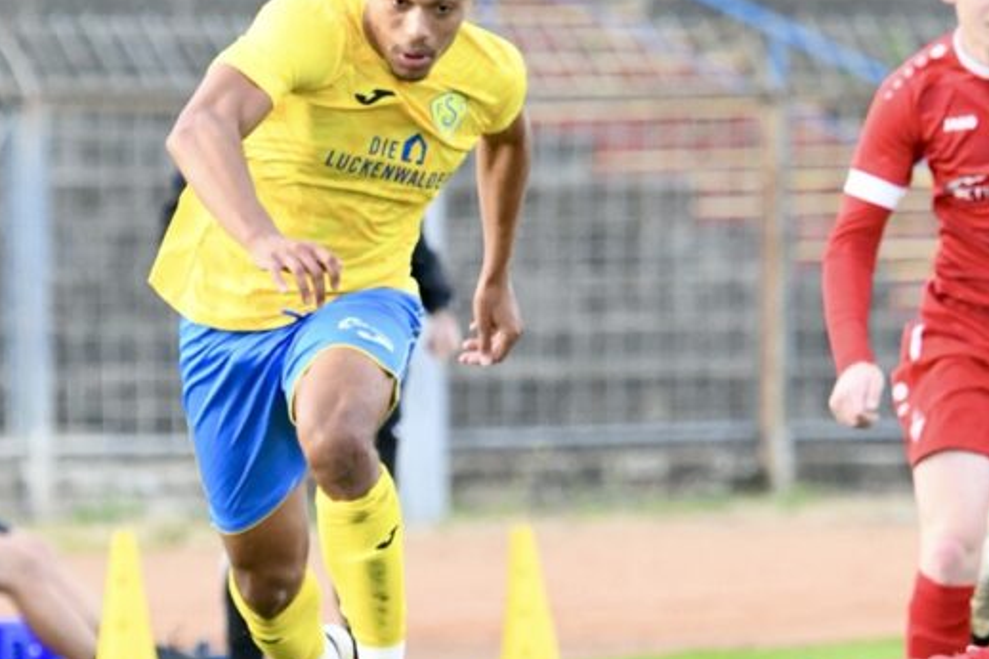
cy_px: 390
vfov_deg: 2.8
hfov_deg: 4.2
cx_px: 592
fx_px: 13566
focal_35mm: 494
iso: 8000
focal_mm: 250
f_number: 5.6
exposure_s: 1/1600
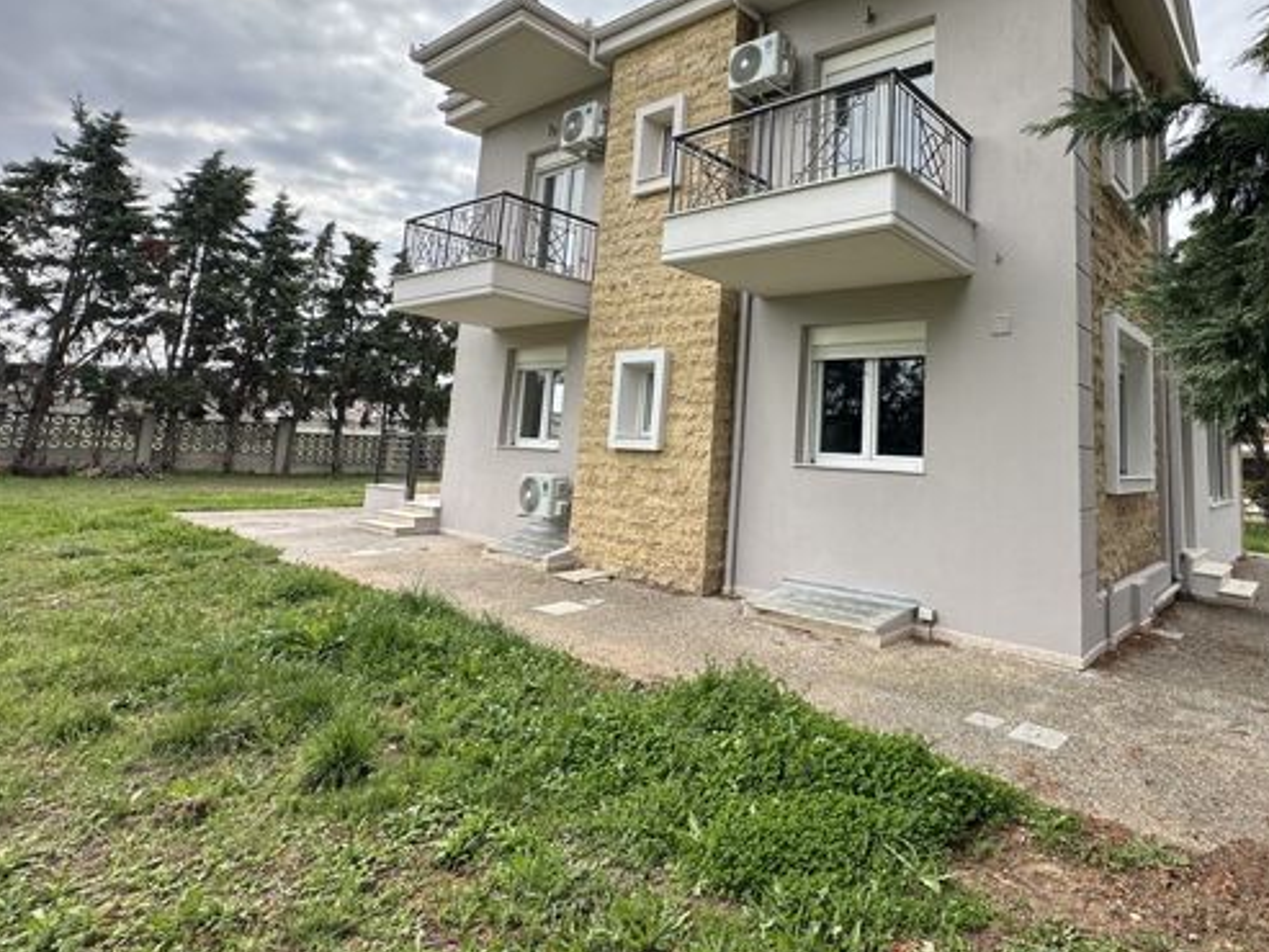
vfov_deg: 64.8
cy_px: 342
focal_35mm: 20
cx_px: 812
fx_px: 733
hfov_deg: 79.8
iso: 40
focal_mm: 2.22
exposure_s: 1/955
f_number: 2.2
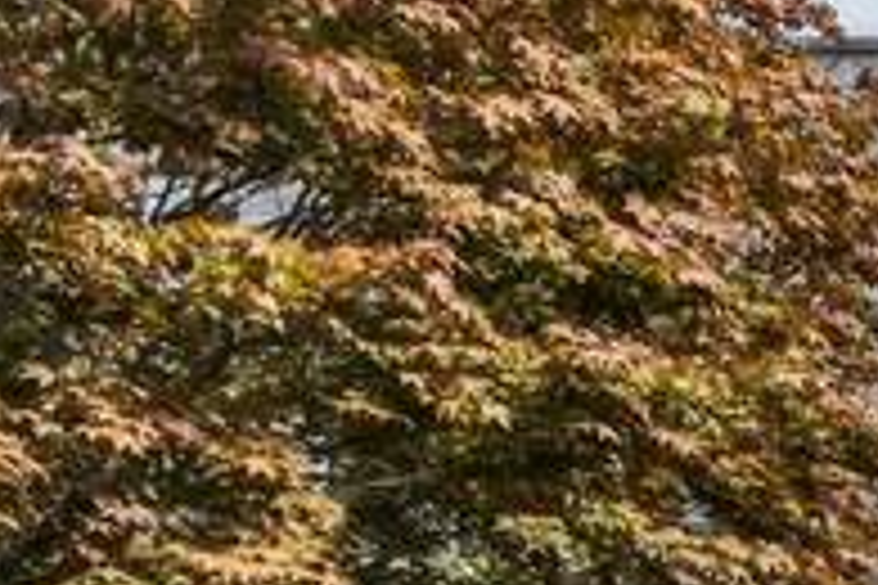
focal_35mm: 92
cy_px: 1123
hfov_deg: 10.8
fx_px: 2244
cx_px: 2783
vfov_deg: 13.1
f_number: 10
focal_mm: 14
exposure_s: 1/2000
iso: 640
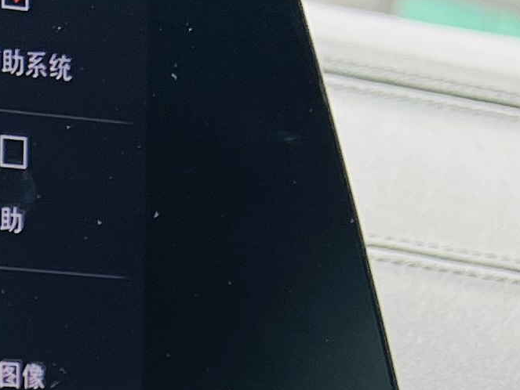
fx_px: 2375
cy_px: 1150
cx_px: -657
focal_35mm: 158
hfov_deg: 10.9
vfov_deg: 8.1
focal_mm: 5.7
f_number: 1.5
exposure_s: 1/121
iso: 50
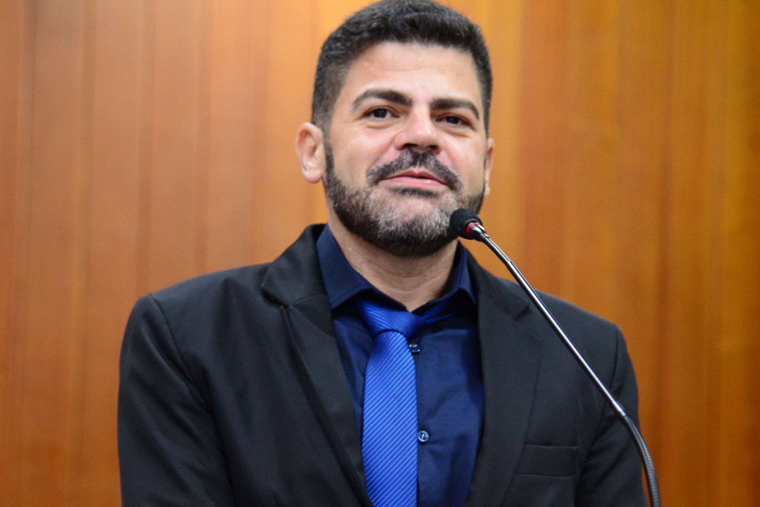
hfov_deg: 12.4
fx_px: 3505
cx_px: 359
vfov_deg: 8.3
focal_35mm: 166
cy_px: 307
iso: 2500
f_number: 4
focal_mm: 105
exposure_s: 1/60
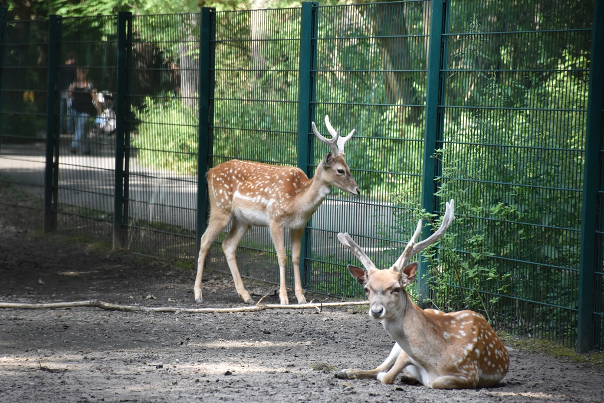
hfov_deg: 9.8
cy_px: 202
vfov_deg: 6.5
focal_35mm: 210
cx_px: 302
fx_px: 3524
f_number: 5.6
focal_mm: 140
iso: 1400
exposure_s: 1/500
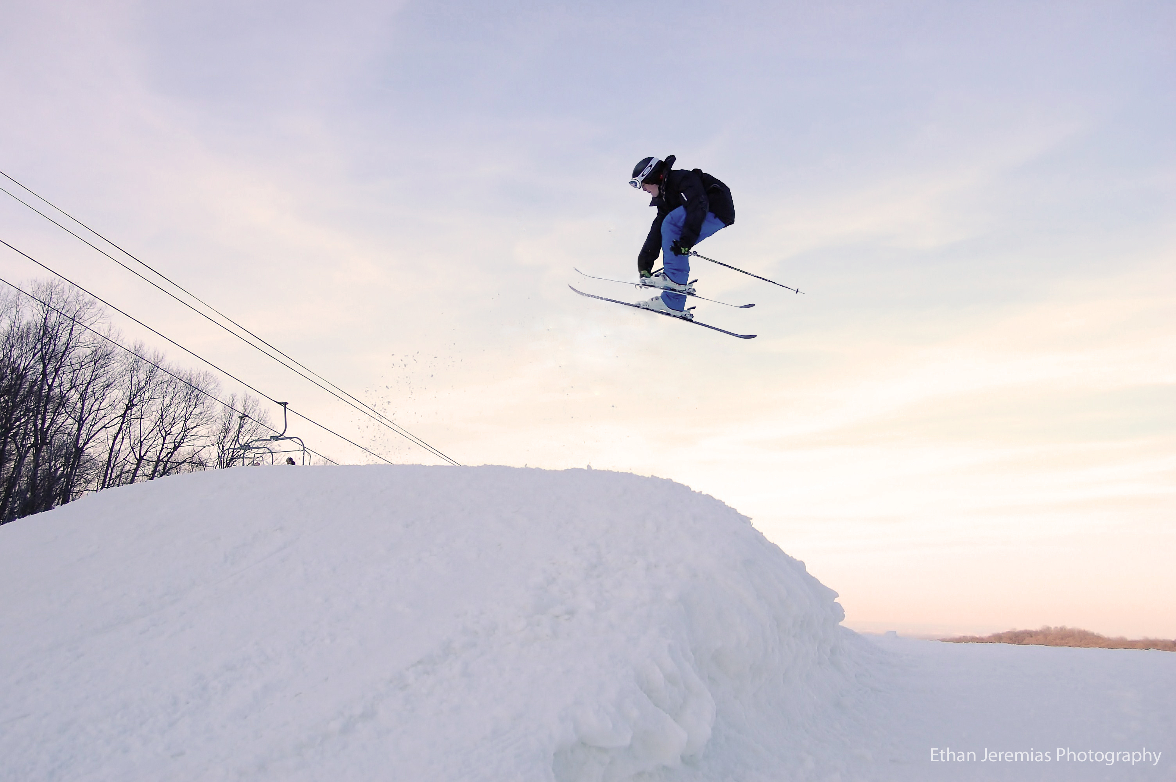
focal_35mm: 34
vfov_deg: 38.3
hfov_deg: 55.1
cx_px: 588
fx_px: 1126
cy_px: 391
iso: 400
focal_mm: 23
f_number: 5.6
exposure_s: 1/500
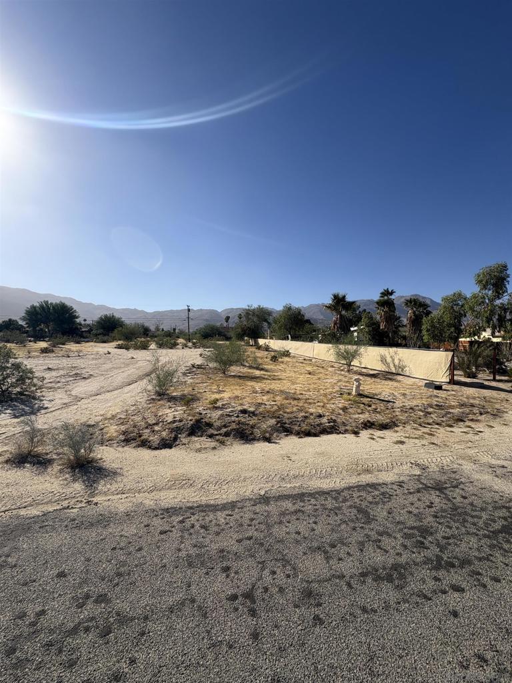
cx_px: 256
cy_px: 342
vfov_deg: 102.1
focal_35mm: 14
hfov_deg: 85.7
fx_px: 276
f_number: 2.2
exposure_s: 1/3247
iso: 50
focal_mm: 2.22
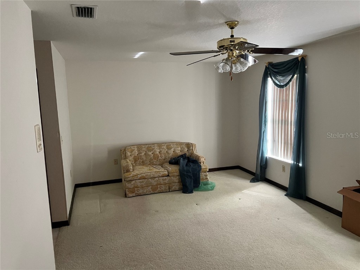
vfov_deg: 53.1
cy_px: 135
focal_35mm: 26
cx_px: 180
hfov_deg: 67.3
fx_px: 270
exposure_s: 1/60
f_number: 1.5
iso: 400
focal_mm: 5.7
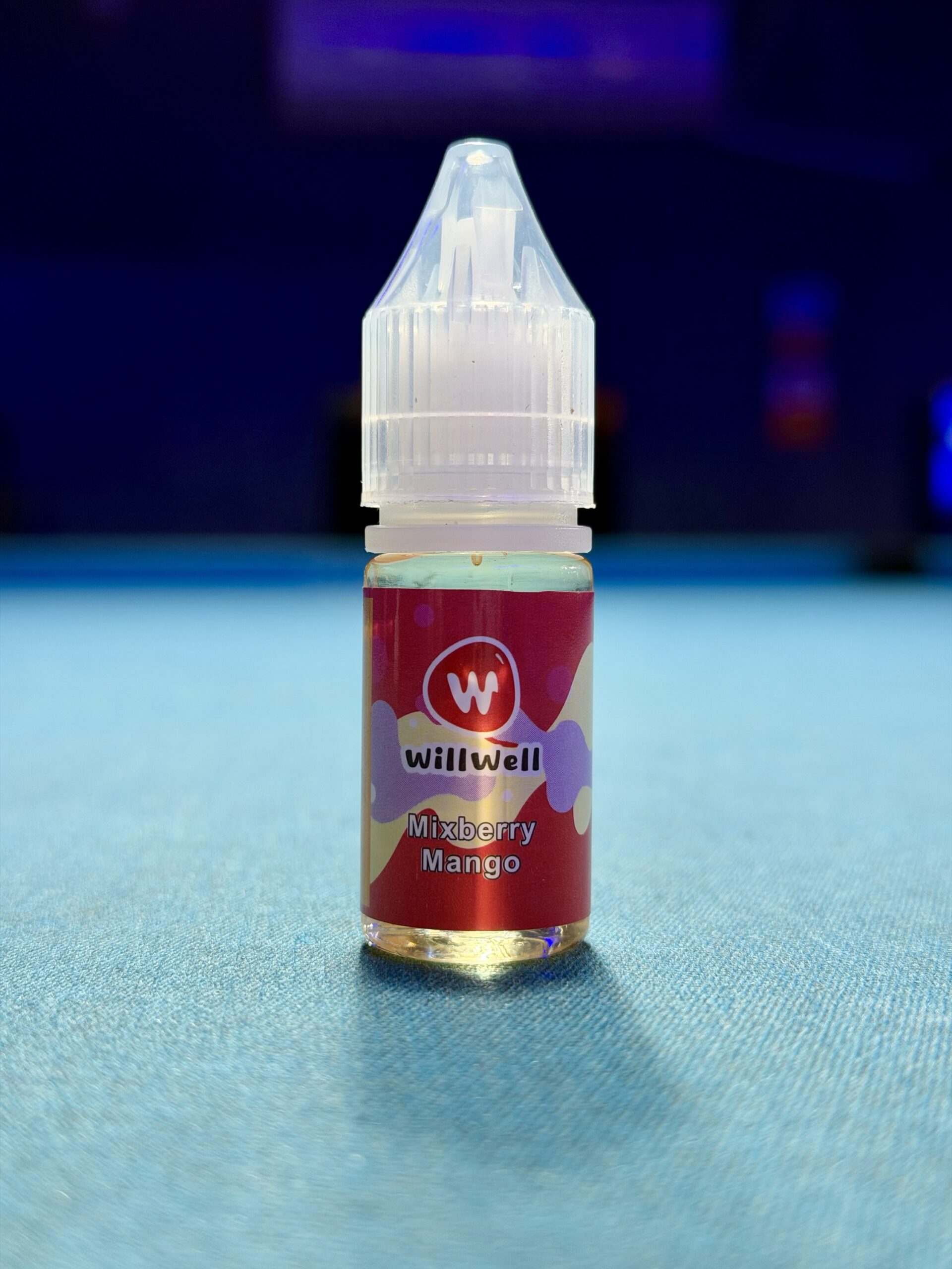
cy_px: 634
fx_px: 1760
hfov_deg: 30.3
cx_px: 476
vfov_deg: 39.7
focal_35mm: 48
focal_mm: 6.76
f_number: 1.78
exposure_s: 1/50
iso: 64
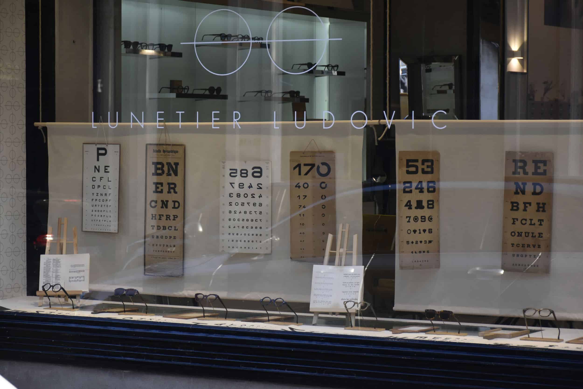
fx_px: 1700
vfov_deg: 13.0
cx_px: 292
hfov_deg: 19.5
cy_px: 194
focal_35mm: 105
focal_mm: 70
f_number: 5
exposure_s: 1/250
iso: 800
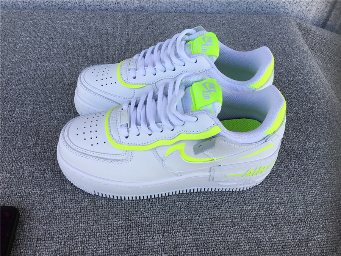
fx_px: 305
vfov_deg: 45.4
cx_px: 170
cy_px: 128
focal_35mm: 31
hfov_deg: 58.4
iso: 25
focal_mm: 3.3
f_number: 2.4
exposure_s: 1/240
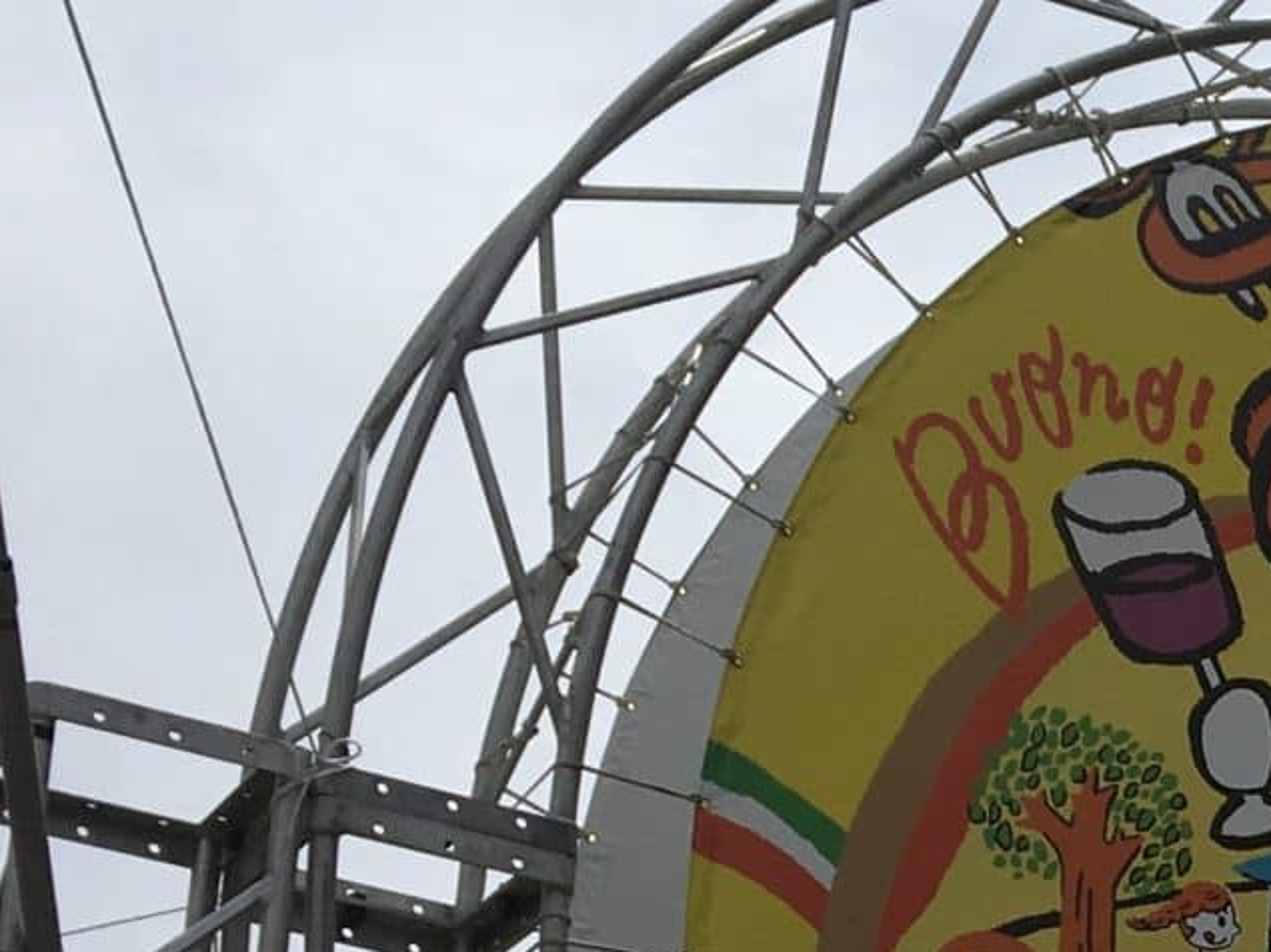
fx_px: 4295
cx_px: 1855
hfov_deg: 15.6
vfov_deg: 12.4
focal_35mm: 117
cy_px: 1152
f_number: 2.2
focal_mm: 4.15
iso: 25
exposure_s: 1/5128
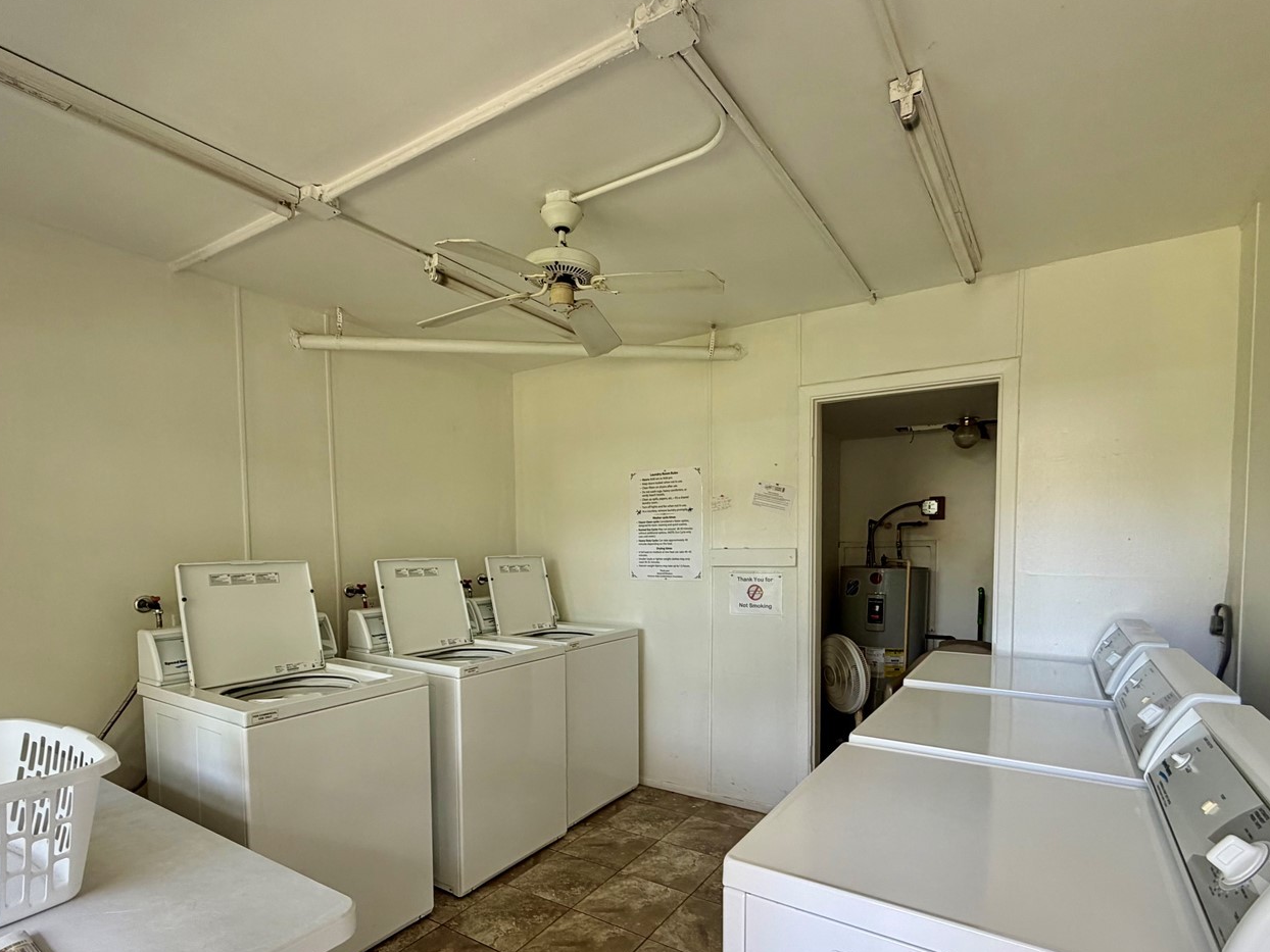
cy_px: 581
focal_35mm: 18
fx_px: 660
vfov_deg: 70.7
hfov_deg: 87.7
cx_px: 623
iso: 125
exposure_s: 1/121
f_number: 2.2
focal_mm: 2.22
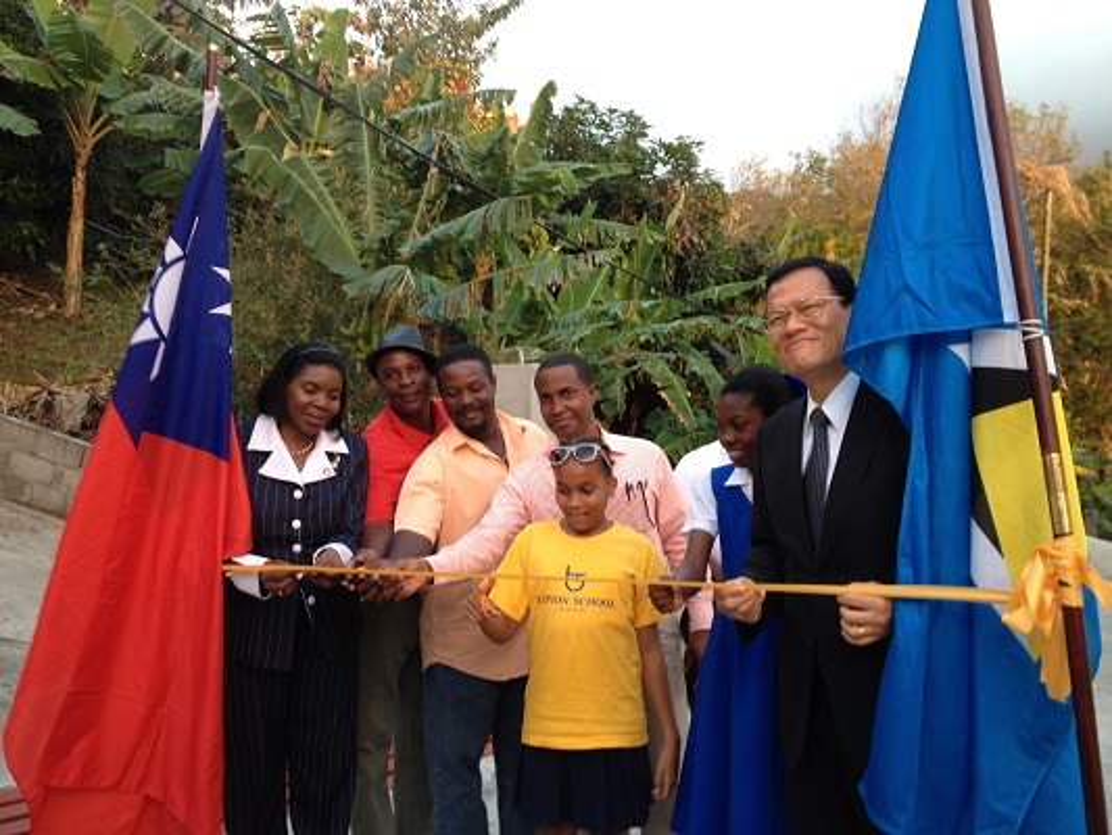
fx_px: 1125
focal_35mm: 35
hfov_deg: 52.6
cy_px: 418
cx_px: 556
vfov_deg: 40.7
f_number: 2.4
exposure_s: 1/24
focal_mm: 4.28
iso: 50
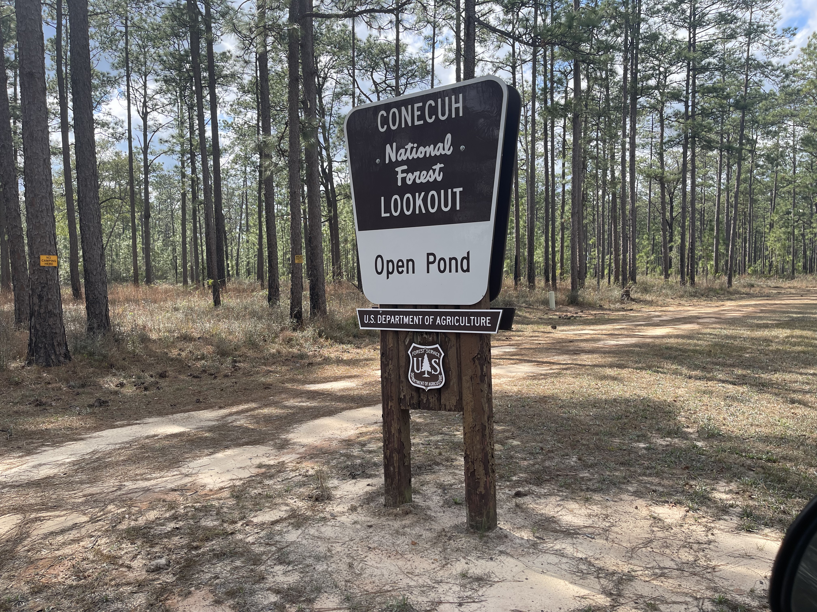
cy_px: 306
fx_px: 590
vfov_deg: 54.9
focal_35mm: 25
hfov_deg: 69.4
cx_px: 408
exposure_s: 1/1513
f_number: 1.6
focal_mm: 5.1
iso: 32
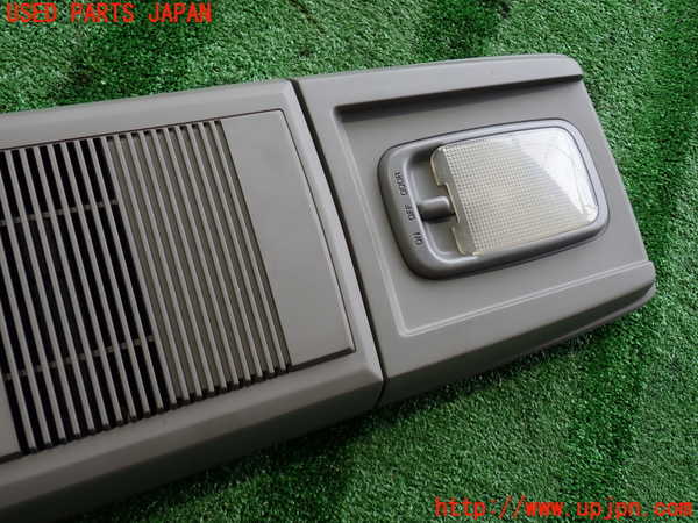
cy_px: 262
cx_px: 349
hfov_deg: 56.8
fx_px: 645
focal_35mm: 32
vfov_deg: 44.2
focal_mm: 5.79
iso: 200
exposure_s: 1/60
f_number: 2.4
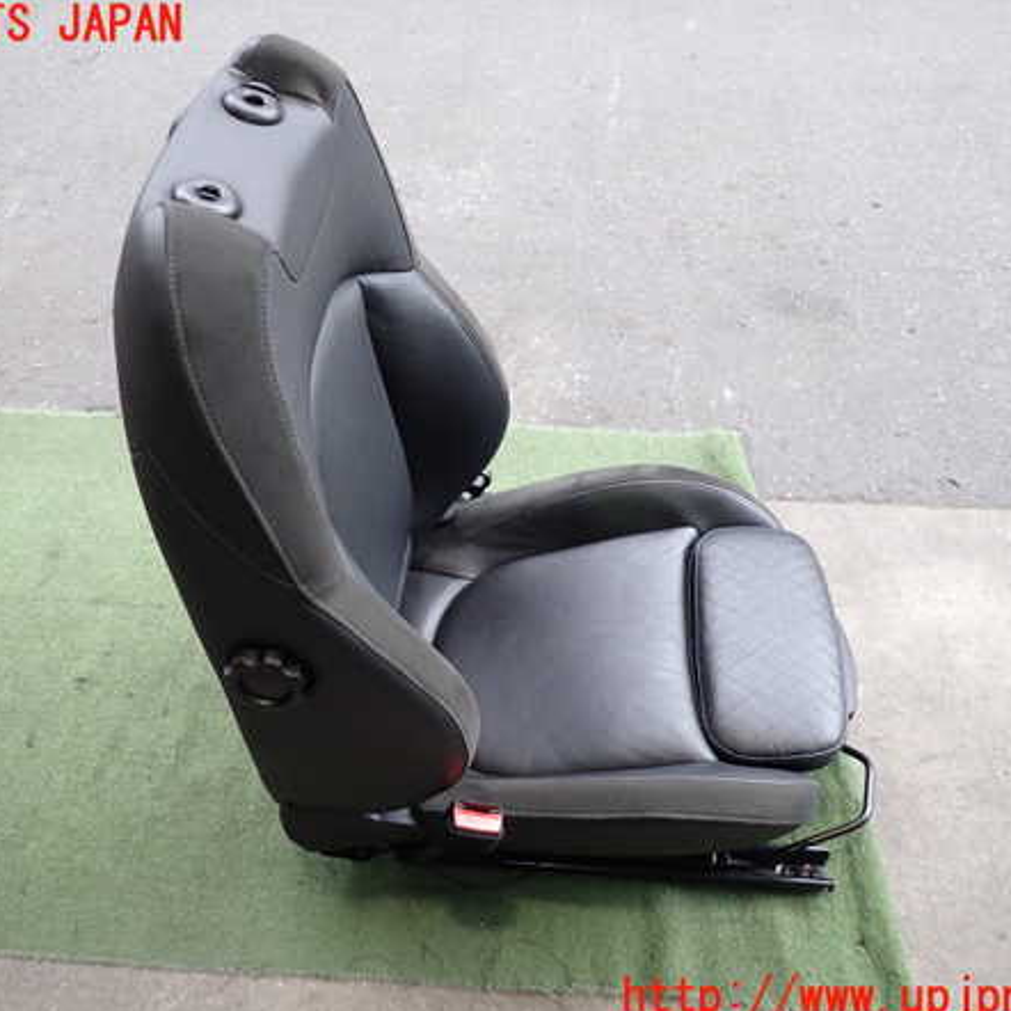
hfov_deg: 53.9
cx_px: 453
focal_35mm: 30
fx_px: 991
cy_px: 512
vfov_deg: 54.0
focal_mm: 4.5
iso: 200
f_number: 2
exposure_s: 1/60
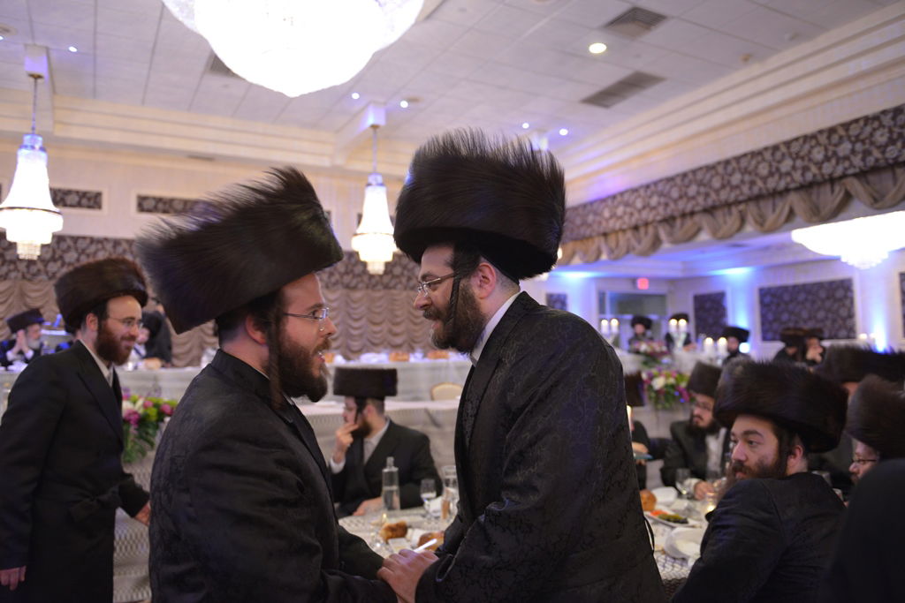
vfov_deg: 47.9
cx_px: 452
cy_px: 302
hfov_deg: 67.4
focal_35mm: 27
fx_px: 679
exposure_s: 1/40
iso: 1600
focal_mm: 27
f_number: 2.8
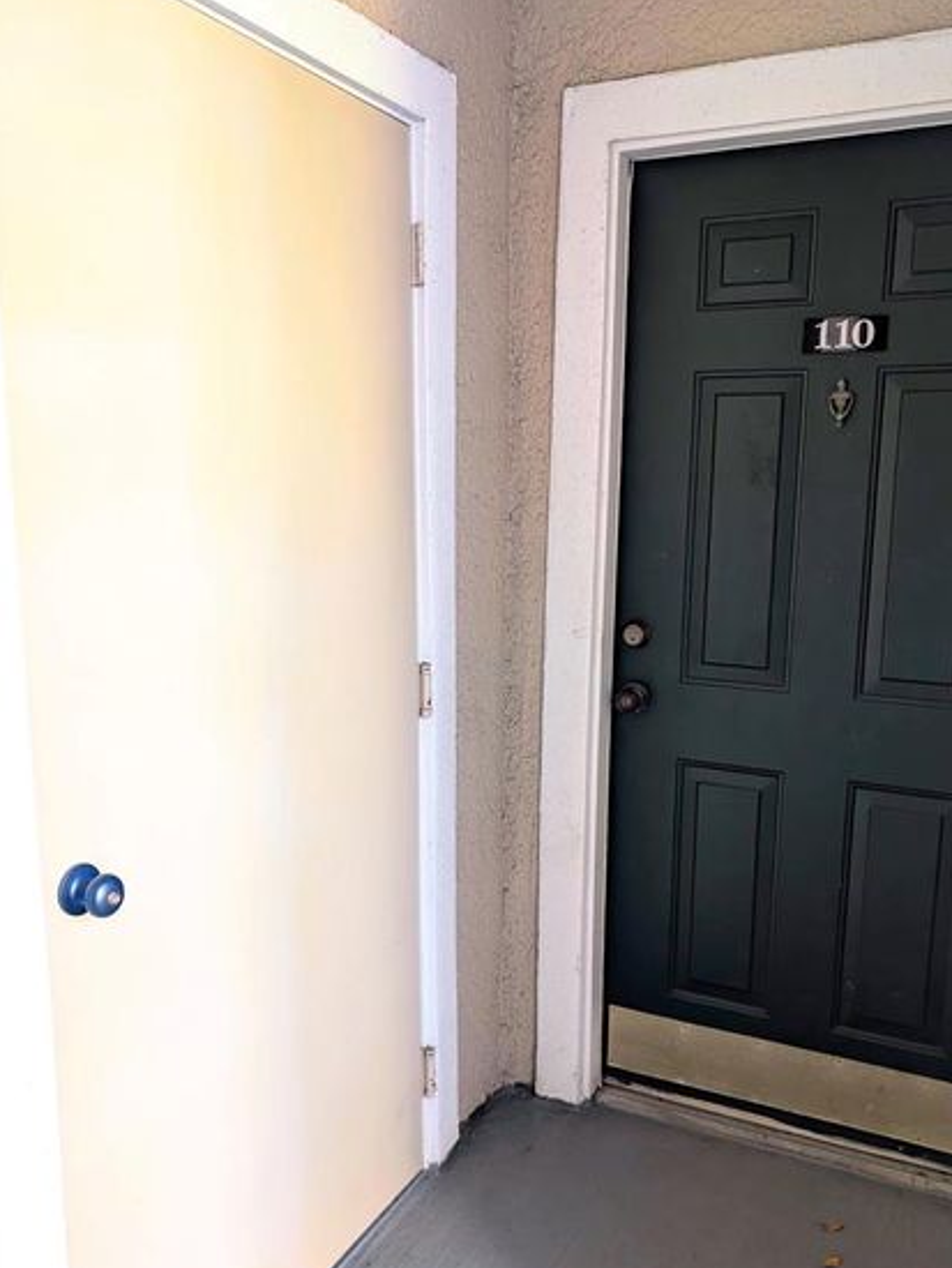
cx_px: 498
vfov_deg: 61.6
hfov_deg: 48.2
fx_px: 1063
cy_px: 666
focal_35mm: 29
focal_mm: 6.9
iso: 173
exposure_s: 1/23.8
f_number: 1.68
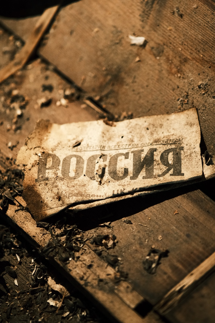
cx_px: 108
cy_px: 162
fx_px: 1147
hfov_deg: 10.7
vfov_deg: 16.0
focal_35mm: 128
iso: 2000
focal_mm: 85
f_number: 1.8
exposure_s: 1/80
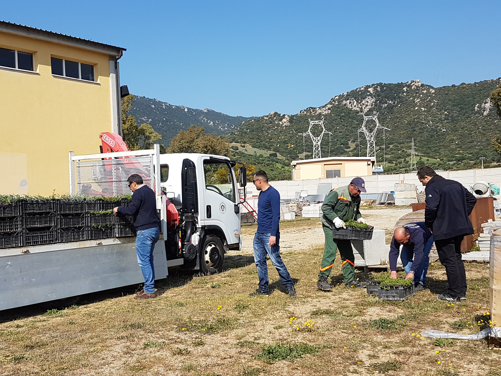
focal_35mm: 26
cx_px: 250
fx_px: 376
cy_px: 188
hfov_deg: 67.3
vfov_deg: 53.1
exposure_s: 1/2400
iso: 40
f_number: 1.7
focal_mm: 4.2
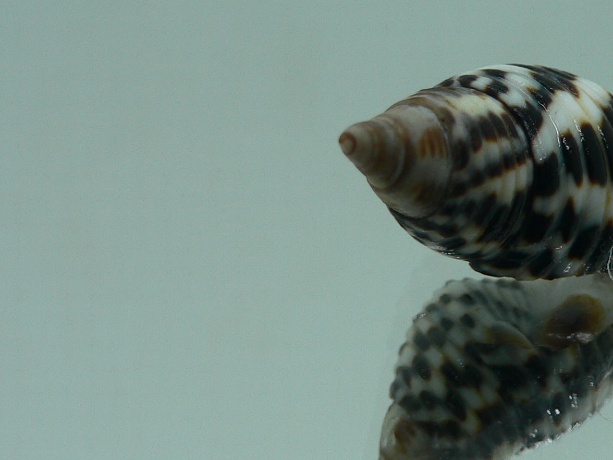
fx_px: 1063
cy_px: 240
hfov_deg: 31.3
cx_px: 498
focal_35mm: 60
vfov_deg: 24.4
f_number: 2.8
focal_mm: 4.6
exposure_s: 1/60
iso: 80
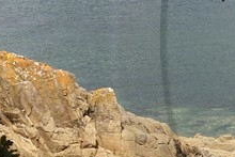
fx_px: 1659
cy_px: 39
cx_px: 553
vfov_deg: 5.4
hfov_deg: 7.6
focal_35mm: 254
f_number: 10
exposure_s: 1/640
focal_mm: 35
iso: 200
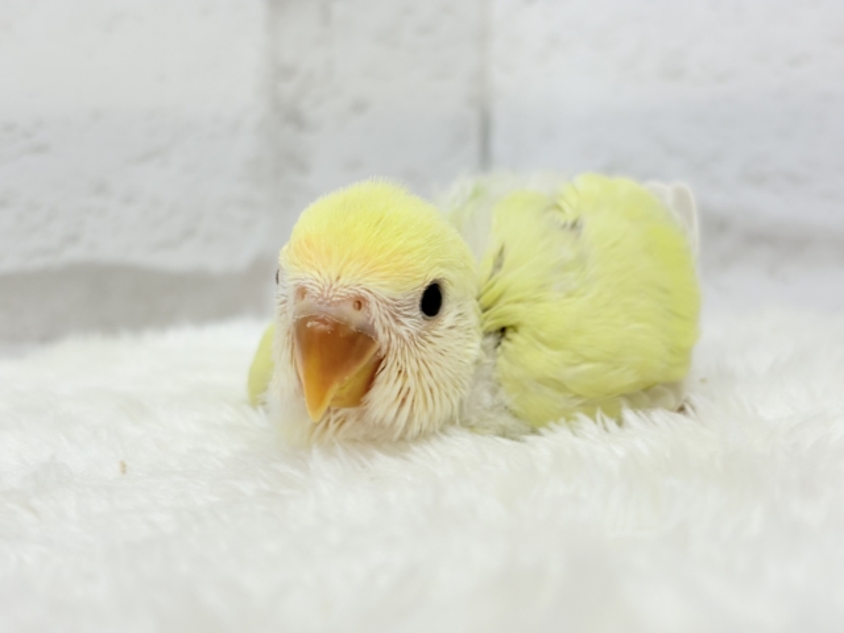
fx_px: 1268
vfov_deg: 28.0
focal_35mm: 52
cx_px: 422
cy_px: 316
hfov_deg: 36.8
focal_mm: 5.96
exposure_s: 1/50
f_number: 1.6
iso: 32
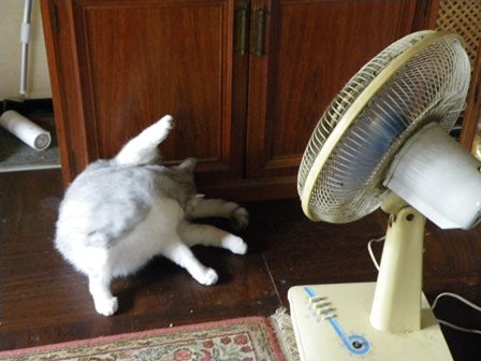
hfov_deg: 37.5
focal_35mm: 51
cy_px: 180
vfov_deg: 28.6
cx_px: 240
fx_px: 709
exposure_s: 1/10
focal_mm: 9.1
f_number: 4.4
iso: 800
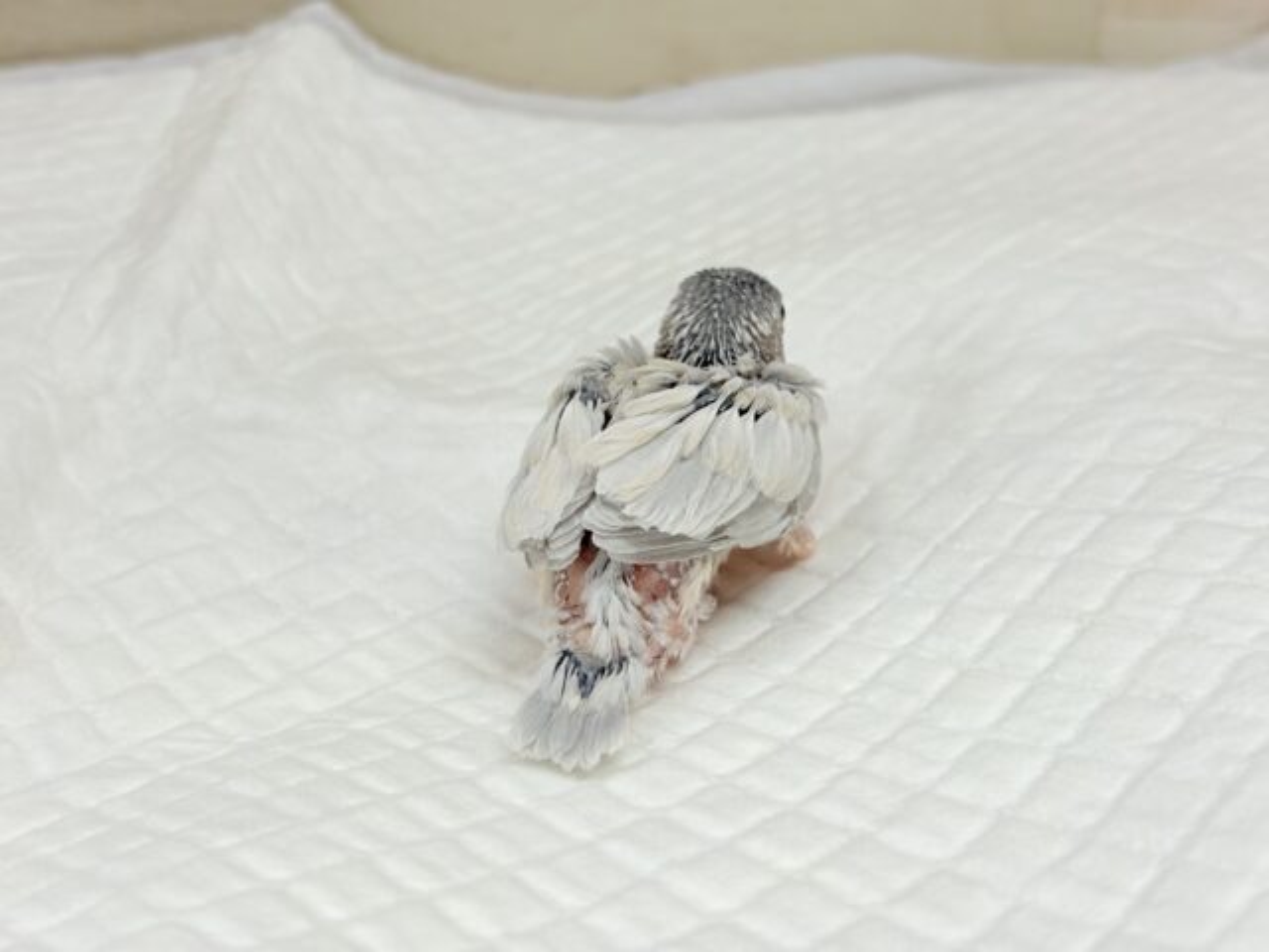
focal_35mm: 52
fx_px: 1906
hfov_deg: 36.8
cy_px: 476
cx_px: 634
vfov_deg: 28.0
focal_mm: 5.96
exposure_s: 1/50
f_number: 1.6
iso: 100
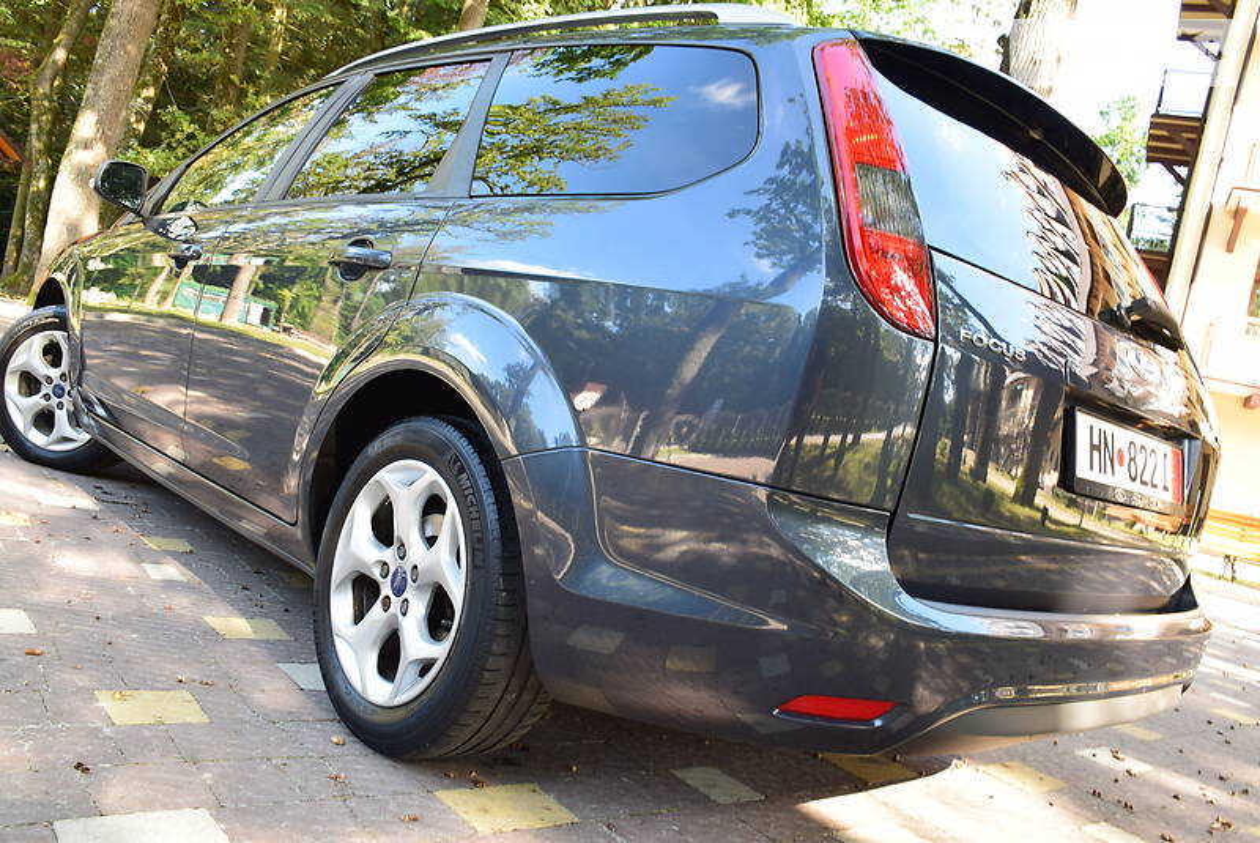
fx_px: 1051
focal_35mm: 30
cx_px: 630
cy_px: 422
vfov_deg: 43.7
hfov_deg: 61.9
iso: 400
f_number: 8
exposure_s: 1/50
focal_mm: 20
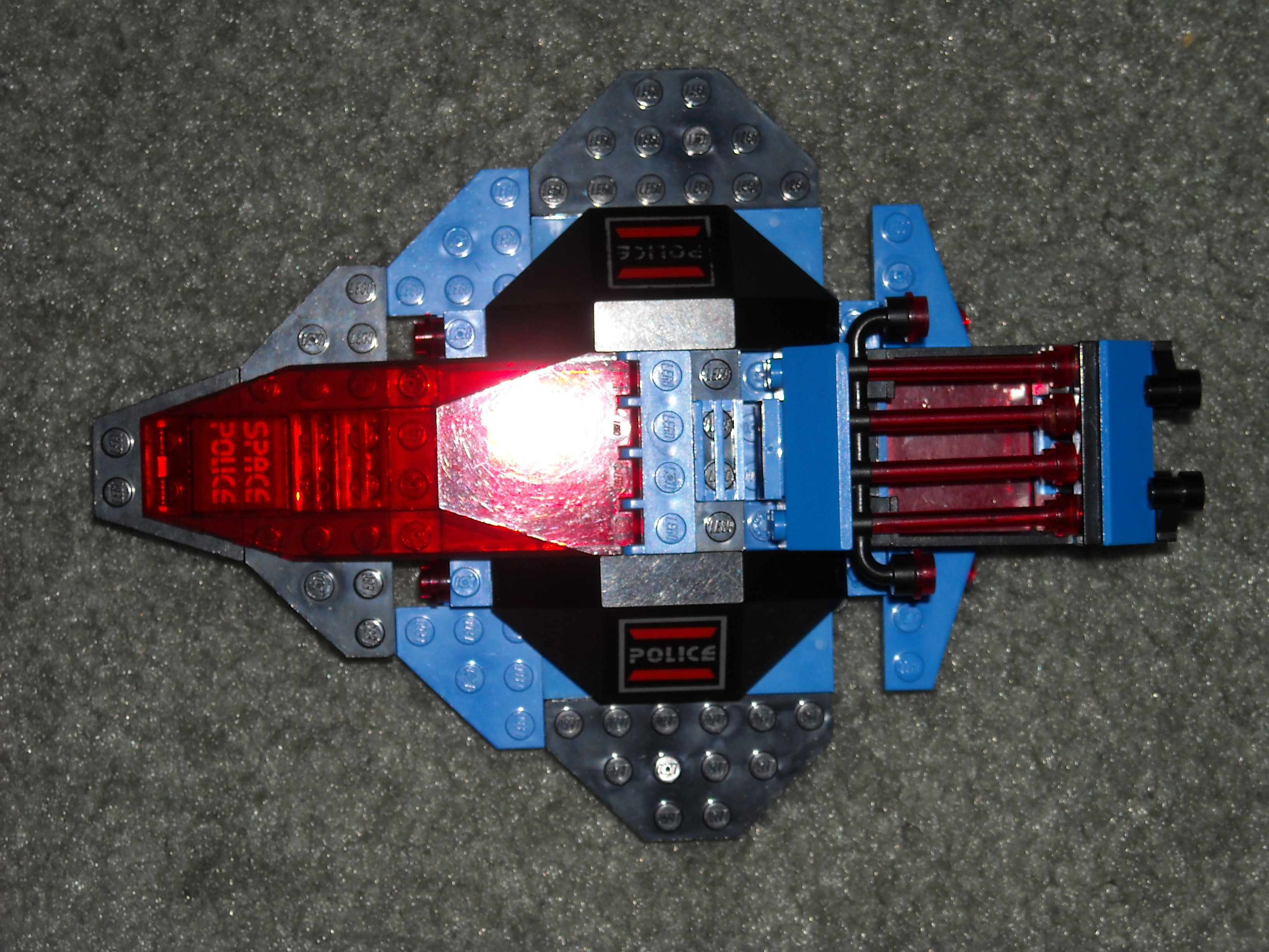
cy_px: 476
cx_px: 634
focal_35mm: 105
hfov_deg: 18.7
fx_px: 3849
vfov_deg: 14.1
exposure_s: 1/125
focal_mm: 17.1
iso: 64
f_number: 4.7
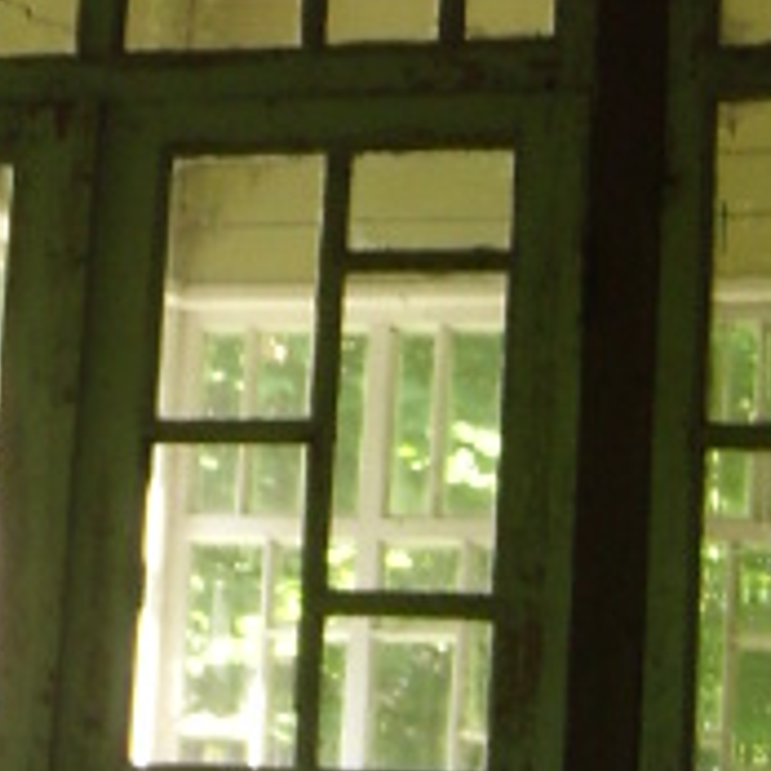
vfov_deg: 9.5
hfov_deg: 9.5
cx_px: -27
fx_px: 4586
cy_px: -128
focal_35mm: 182
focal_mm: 5.8
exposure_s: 1/44
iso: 50
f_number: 2.8
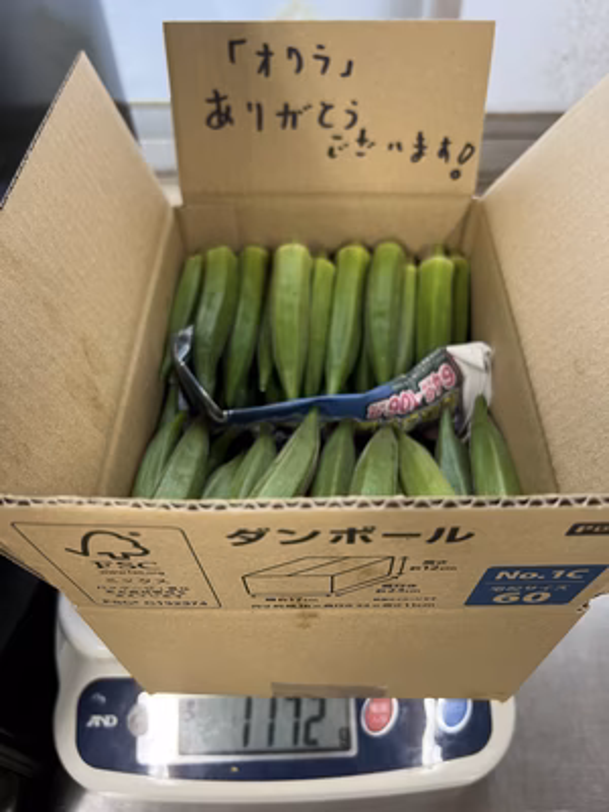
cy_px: 406
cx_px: 304
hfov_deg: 53.1
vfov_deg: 67.3
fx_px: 610
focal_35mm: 26
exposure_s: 1/67
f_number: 1.5
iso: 125
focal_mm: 5.7
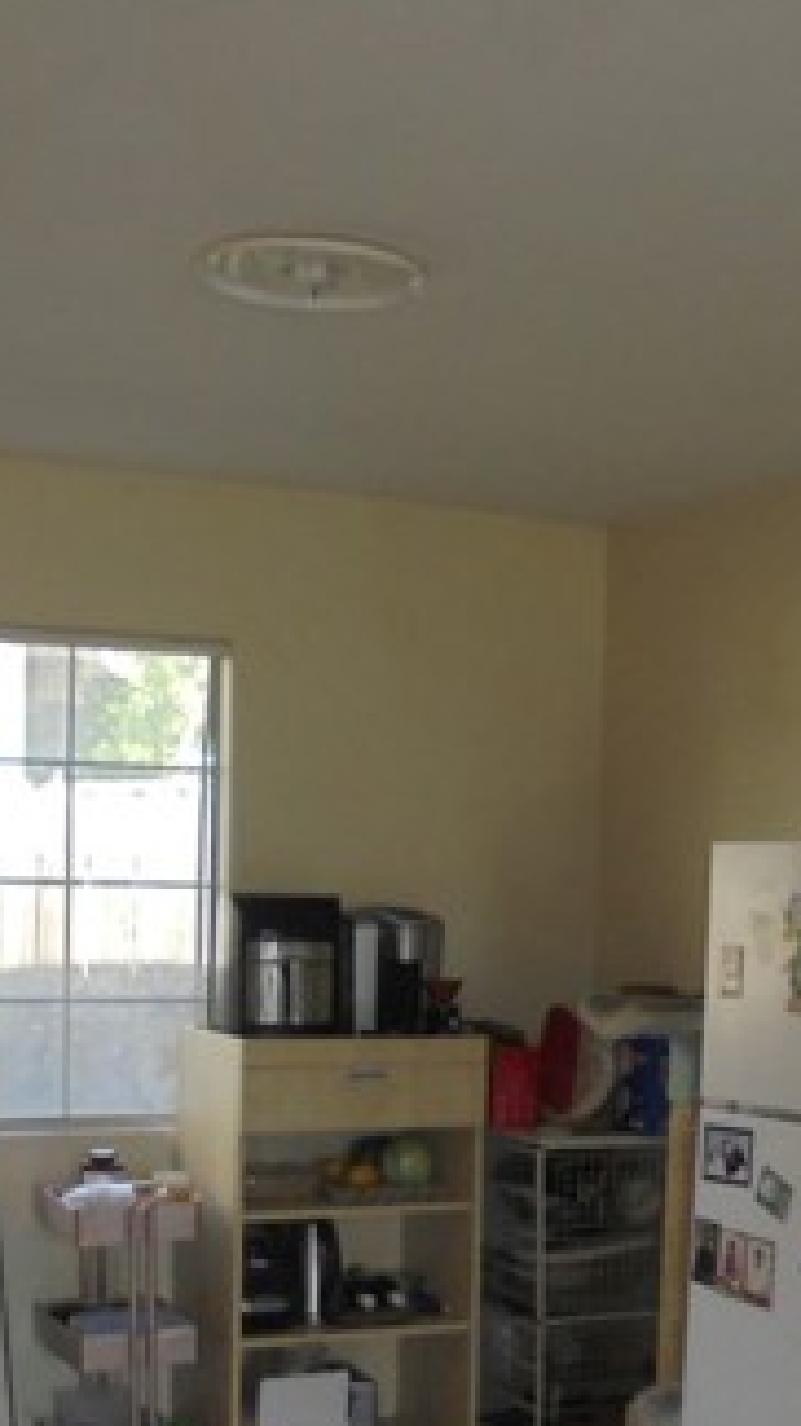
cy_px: 995
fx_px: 2117
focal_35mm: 56
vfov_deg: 36.7
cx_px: 643
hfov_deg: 21.2
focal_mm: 4.6
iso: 200
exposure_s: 1/30
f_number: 3.5
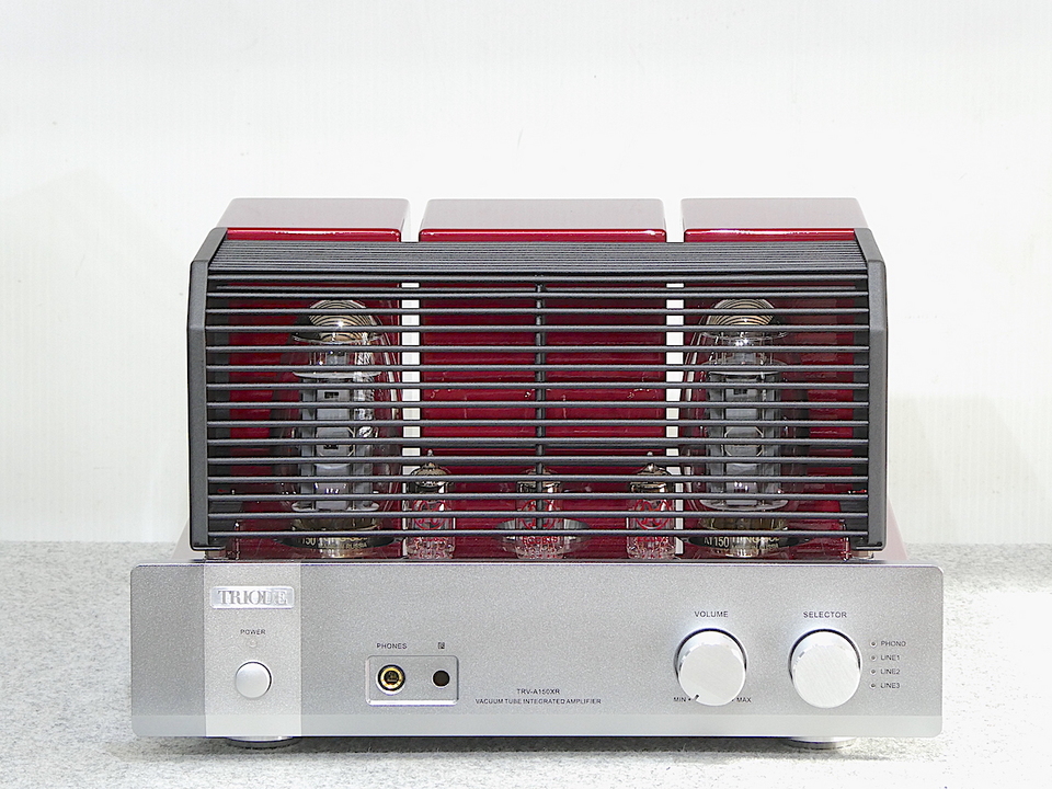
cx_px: 526
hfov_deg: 13.1
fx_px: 4589
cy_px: 394
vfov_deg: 9.8
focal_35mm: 151
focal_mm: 27.1
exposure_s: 1/8
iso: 200
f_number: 5.4
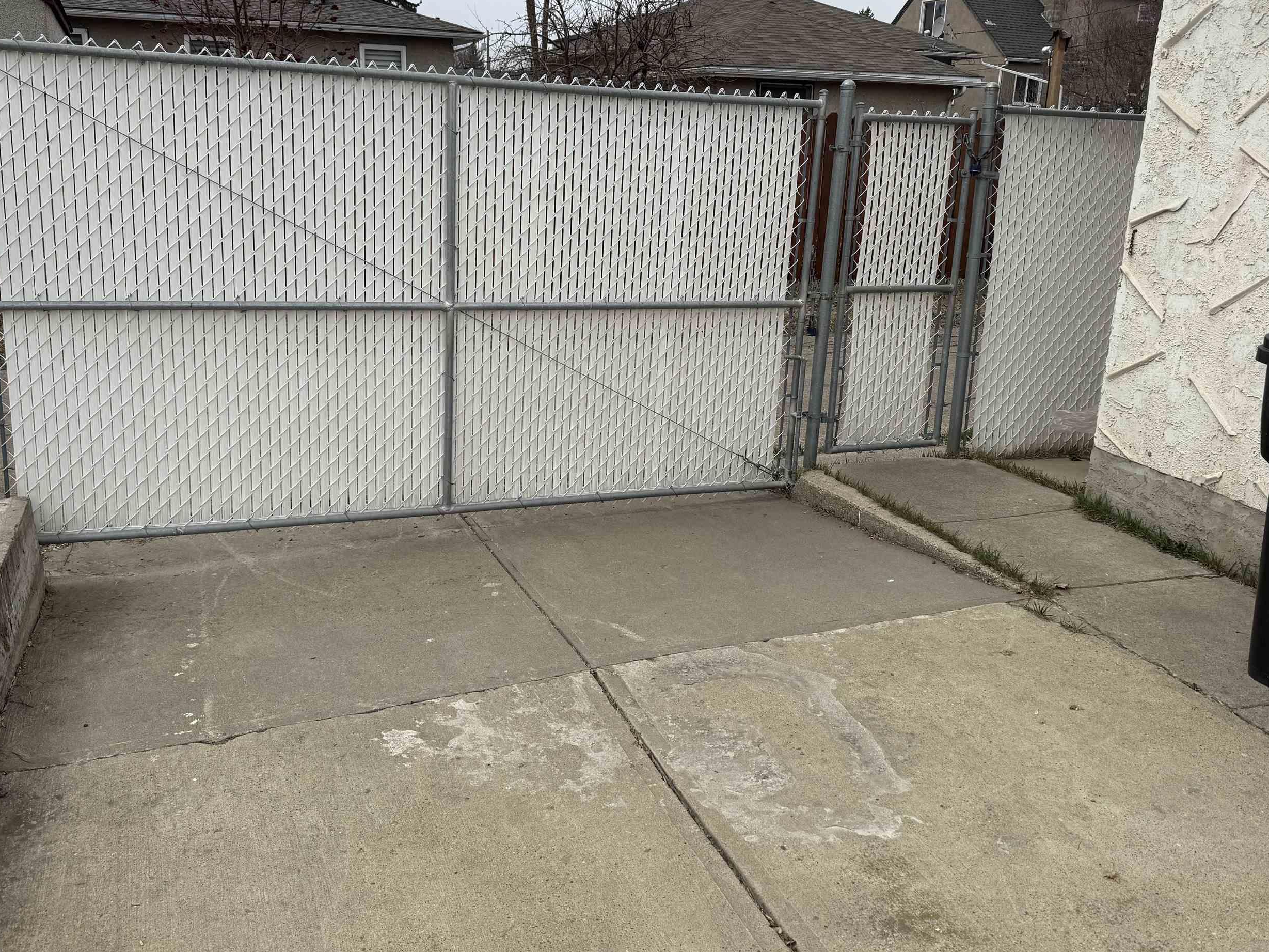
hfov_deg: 60.0
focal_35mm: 30
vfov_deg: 46.7
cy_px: 411
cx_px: 614
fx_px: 1100
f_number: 1.78
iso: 80
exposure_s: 1/4167
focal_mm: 6.76
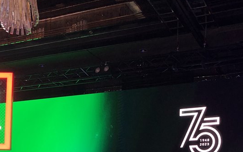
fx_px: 378
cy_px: 220
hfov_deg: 35.7
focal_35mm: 57
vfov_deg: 20.0
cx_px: 114
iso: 32
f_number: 1.8
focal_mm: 3.99
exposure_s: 1/30
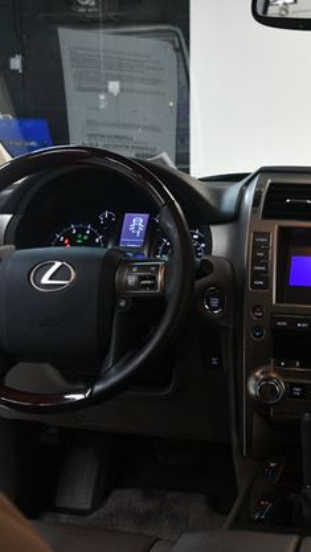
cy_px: 279
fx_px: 776
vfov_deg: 39.2
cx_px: 296
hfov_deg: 22.0
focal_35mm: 53
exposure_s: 1/125
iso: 2000
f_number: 3.5
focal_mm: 22
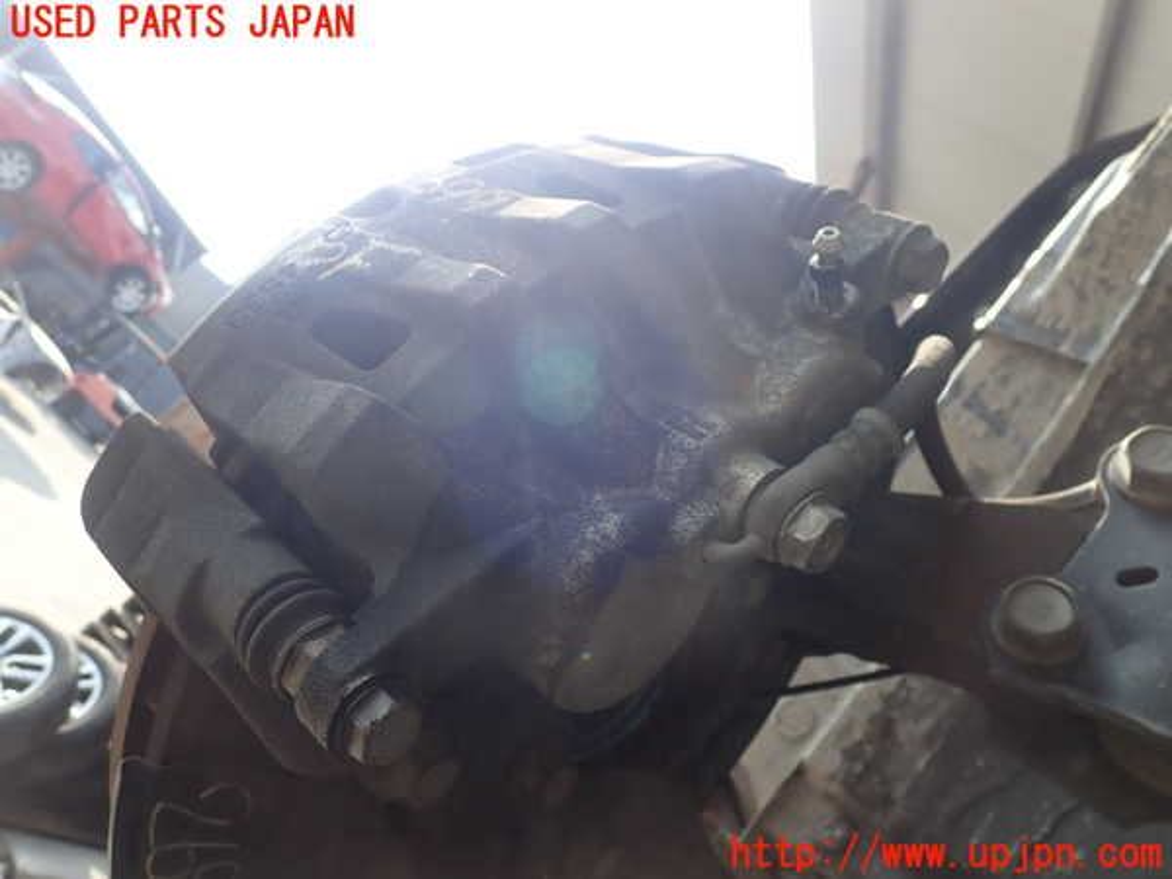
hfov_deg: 60.0
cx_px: 586
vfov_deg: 46.8
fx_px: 1016
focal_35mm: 30
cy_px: 440
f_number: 3.2
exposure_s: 1/200
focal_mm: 5.5
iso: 100
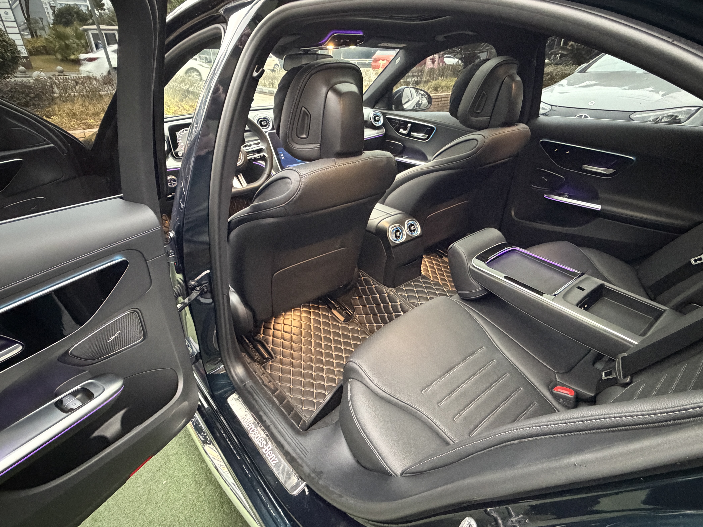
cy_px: 264
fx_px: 386
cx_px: 350
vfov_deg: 68.7
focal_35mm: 19
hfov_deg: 84.7
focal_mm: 2.22
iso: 1250
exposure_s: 1/49
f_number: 2.2
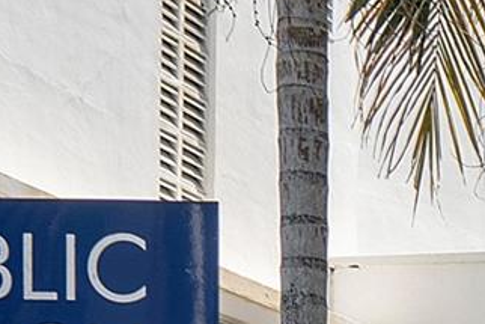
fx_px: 1806
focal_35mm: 134
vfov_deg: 9.5
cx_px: 828
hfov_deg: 13.9
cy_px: 668
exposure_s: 1/320
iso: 200
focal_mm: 18
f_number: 8
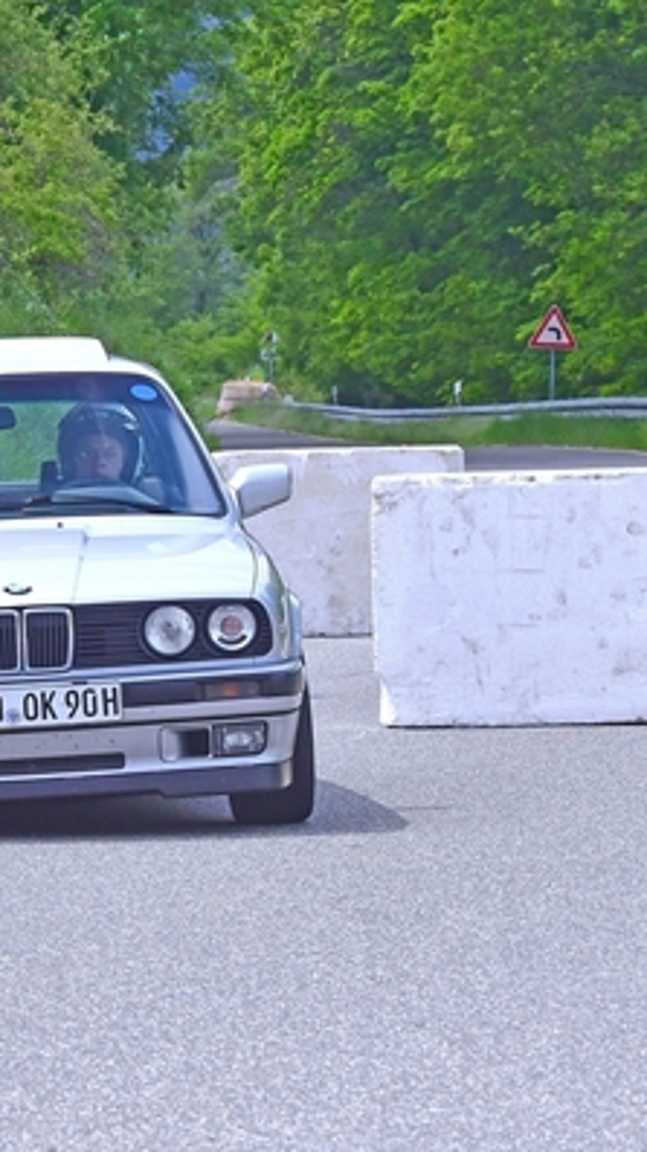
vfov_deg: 9.6
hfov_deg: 5.4
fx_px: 6894
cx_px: 17
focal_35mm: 226
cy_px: 577
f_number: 11
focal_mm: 95
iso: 1000
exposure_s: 1/640
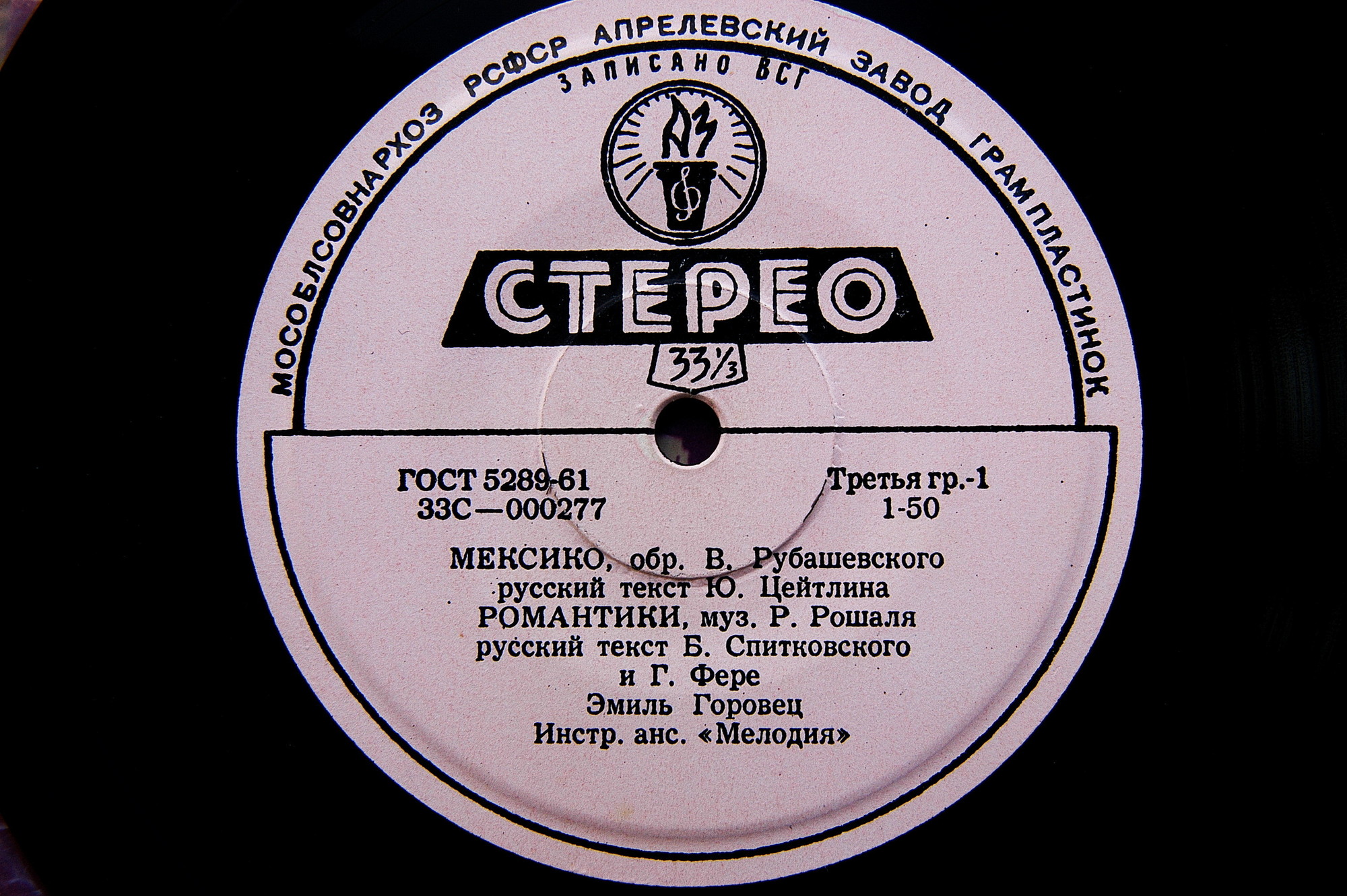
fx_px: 1963
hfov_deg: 37.9
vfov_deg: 25.7
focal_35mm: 52
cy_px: 448
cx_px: 674
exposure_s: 1/125
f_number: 5.6
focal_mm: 35
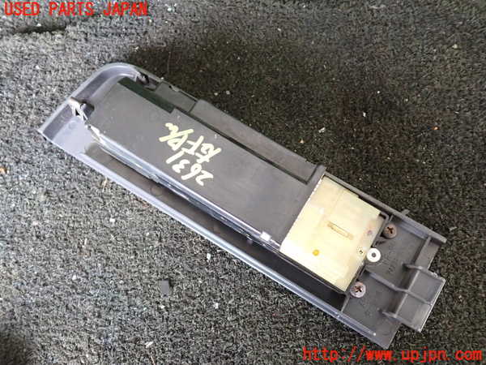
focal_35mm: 30
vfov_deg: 46.8
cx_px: 243
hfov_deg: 60.0
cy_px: 182
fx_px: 421
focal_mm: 5.4
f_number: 2.3
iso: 400
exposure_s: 1/30
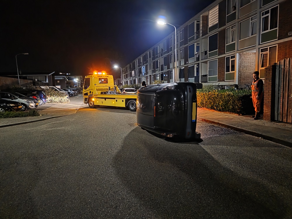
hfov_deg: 73.9
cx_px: 146
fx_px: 194
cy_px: 110
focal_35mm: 23
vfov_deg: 58.9
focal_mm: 6.3
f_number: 1.7
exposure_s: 1/16.8
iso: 3200
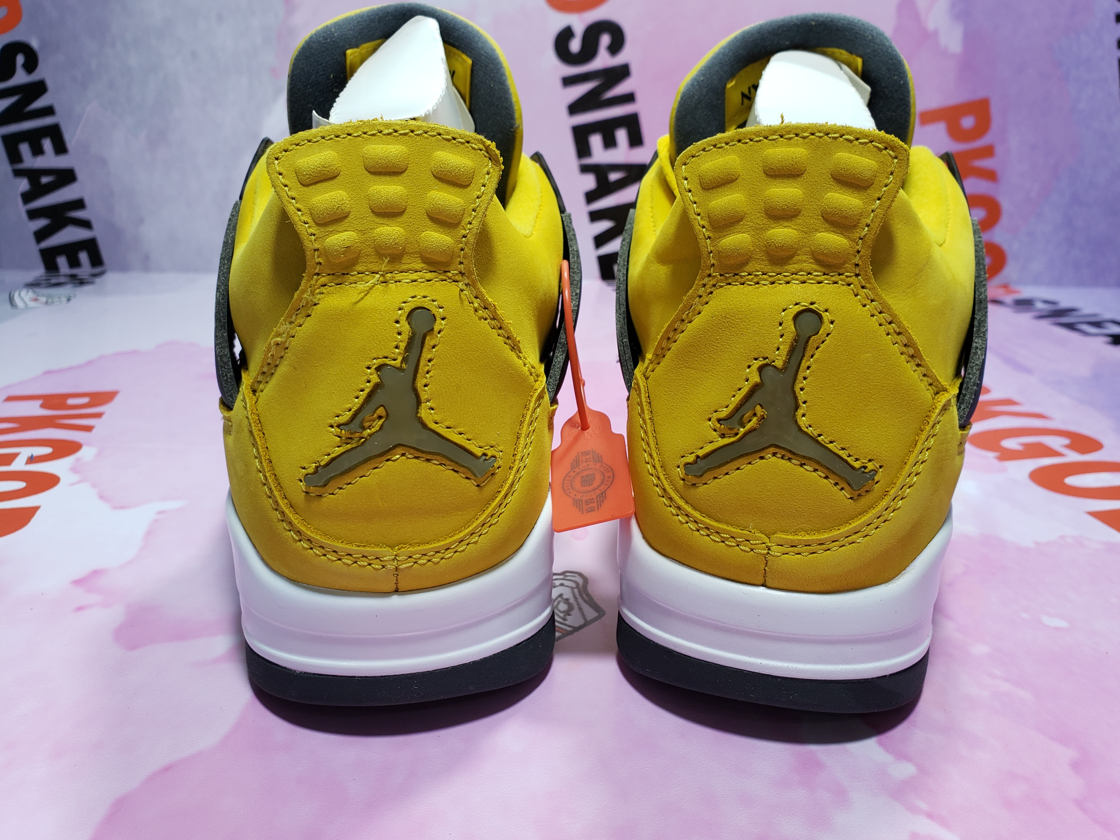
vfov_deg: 51.4
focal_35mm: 27
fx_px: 874
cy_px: 425
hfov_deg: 65.3
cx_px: 574
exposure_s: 1/50
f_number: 2.4
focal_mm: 4.3
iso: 100
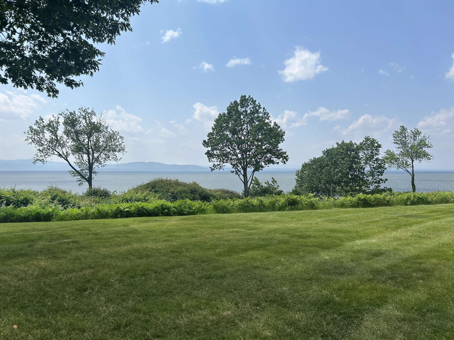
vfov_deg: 53.1
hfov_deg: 67.3
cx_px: 227
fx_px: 341
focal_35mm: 26
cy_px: 170
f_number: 1.5
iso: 50
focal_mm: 5.7
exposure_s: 1/5319
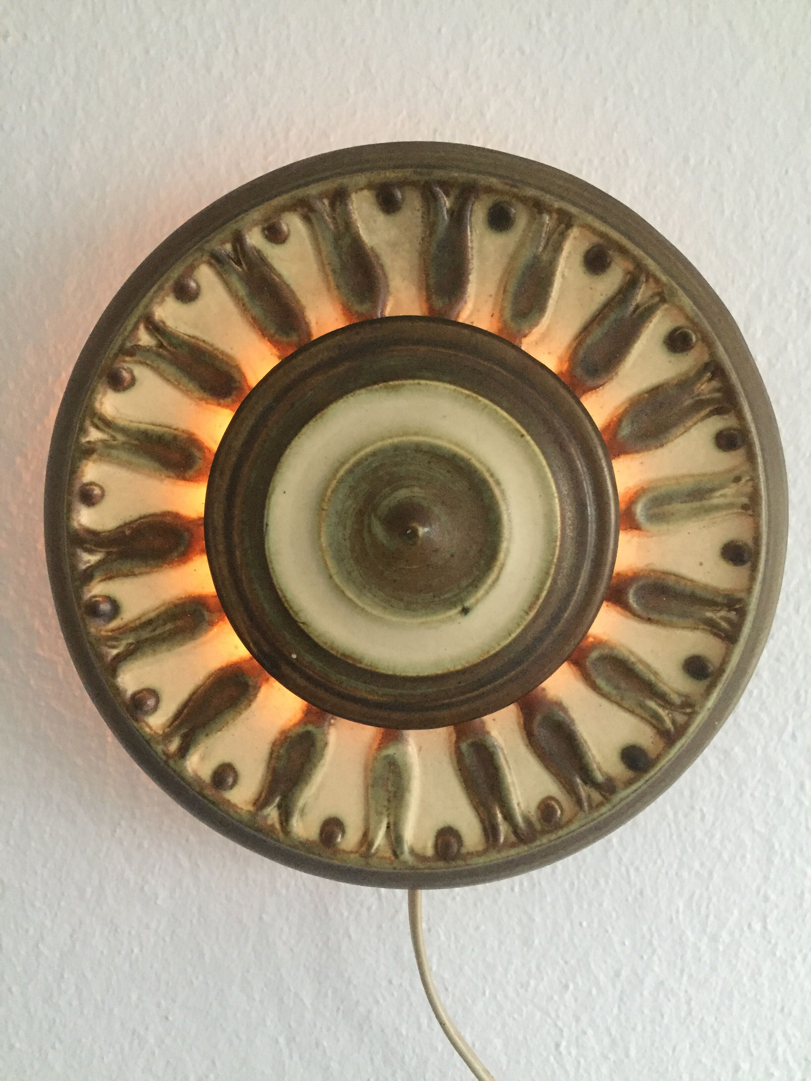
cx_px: 406
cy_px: 540
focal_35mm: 29
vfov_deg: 61.7
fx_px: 906
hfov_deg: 48.2
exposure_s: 1/17
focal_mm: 4.15
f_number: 2.2
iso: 400
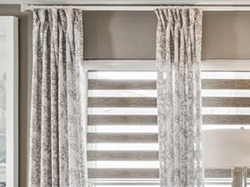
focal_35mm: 72
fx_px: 520
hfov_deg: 18.8
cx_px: 481
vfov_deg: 20.3
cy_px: 136
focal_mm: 10
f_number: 7.1
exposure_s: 1/8
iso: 100
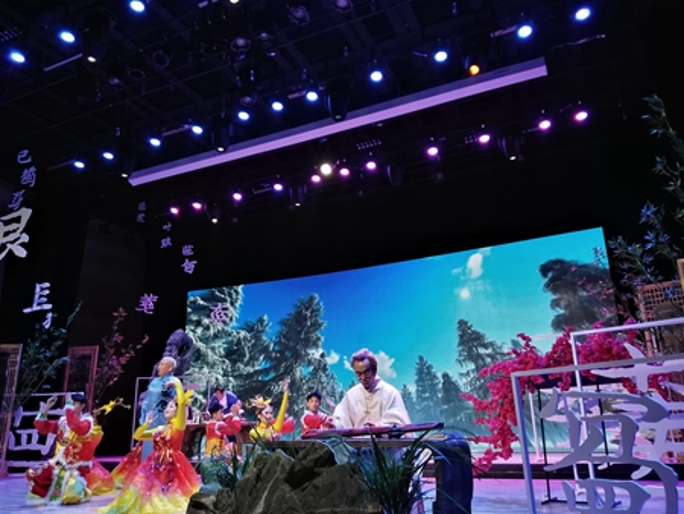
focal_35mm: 26
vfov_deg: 53.1
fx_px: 514
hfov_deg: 67.3
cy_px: 257
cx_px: 342
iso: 141
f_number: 1.8
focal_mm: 3.63
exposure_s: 1/33.3
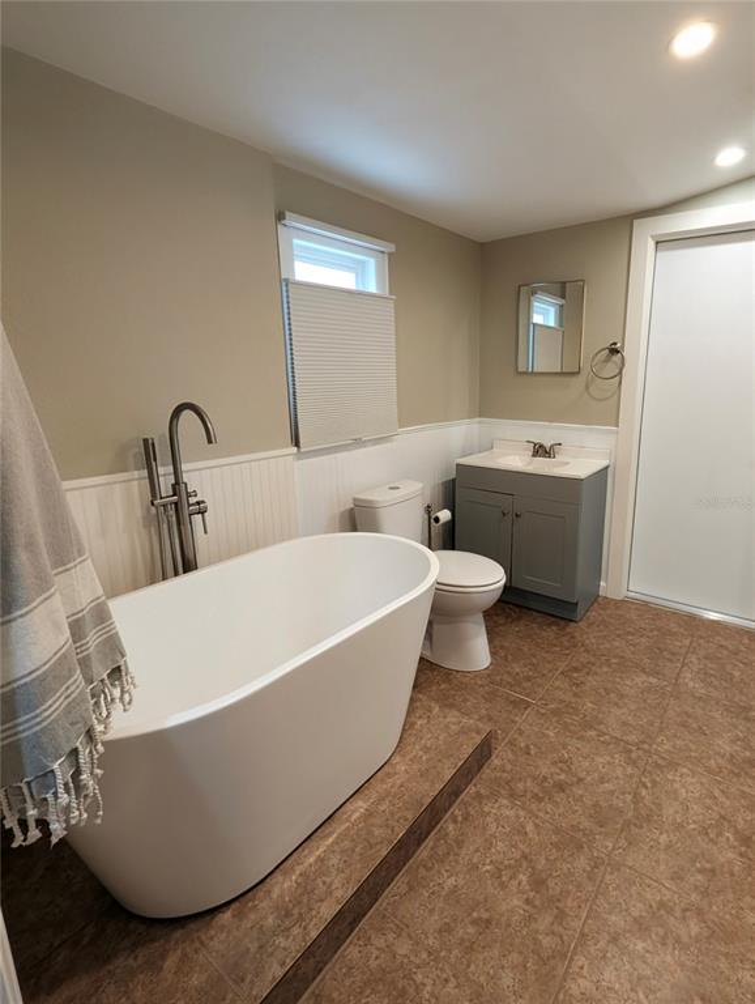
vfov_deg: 110.5
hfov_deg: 94.6
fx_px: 348
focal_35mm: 12
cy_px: 502
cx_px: 378
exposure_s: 1/60
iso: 71
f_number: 1.7
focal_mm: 2.02
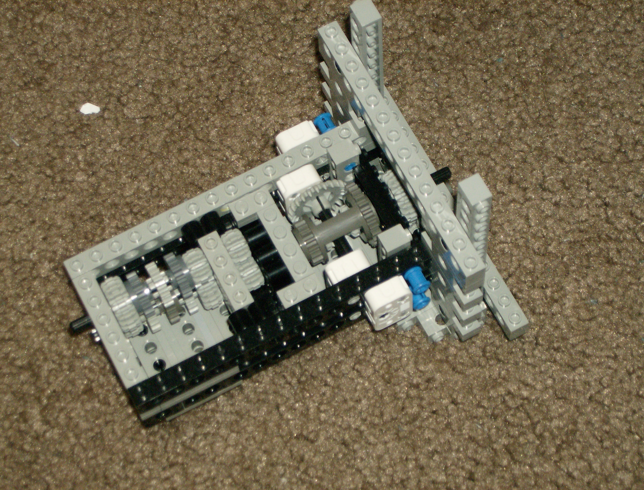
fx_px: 2038
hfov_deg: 18.0
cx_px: 322
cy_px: 245
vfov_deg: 13.7
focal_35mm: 109
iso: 200
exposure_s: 1/125
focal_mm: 18
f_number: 4.8
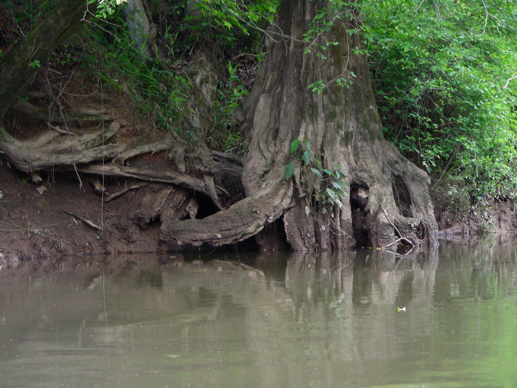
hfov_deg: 13.3
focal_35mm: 148
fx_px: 2210
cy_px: 194
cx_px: 258
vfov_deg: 10.0
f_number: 3.5
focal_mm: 24.7
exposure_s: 1/120
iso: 170
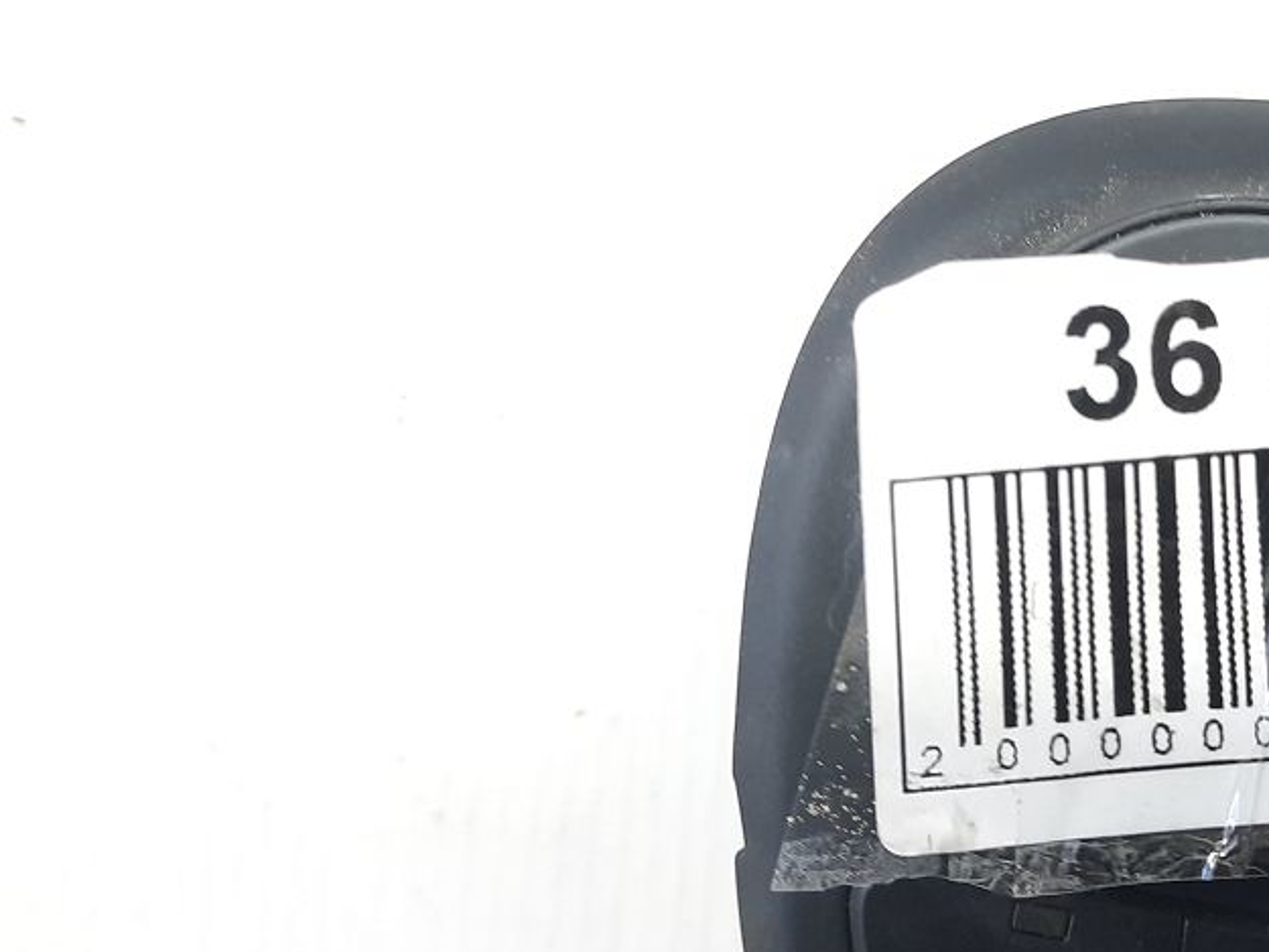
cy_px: 351
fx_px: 1760
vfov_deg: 30.1
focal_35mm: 48
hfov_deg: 37.6
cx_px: 1088
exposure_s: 1/60
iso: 160
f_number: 2
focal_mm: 4.6
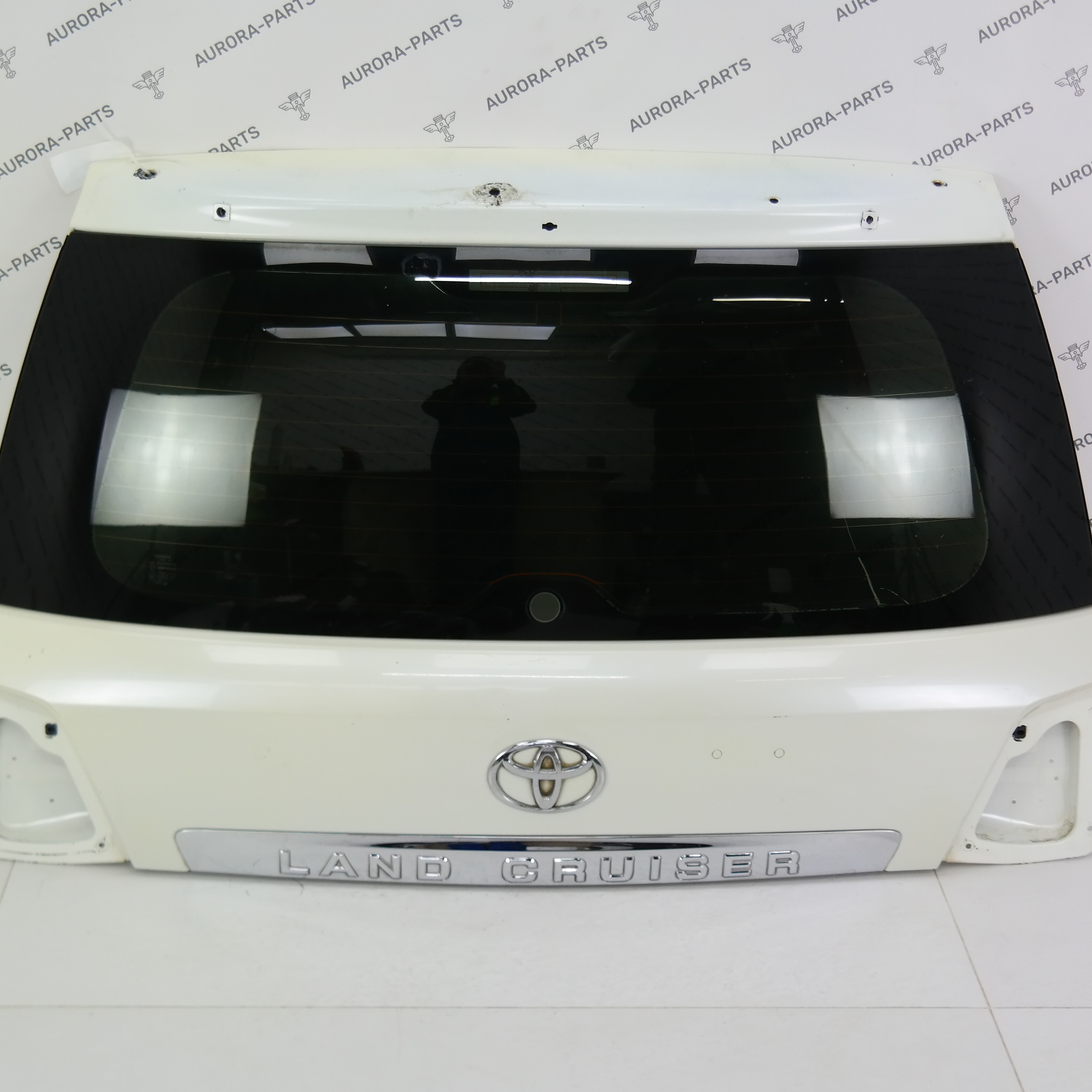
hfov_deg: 26.1
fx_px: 2356
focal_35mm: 66
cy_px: 483
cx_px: 530
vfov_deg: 26.1
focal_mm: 27
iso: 200
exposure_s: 1/80
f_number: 4
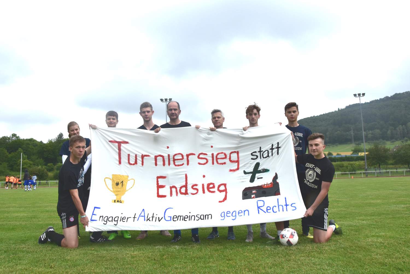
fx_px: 307
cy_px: 137
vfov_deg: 47.9
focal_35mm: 27
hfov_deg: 67.4
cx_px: 205
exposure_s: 1/320
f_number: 10
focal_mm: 18
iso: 400
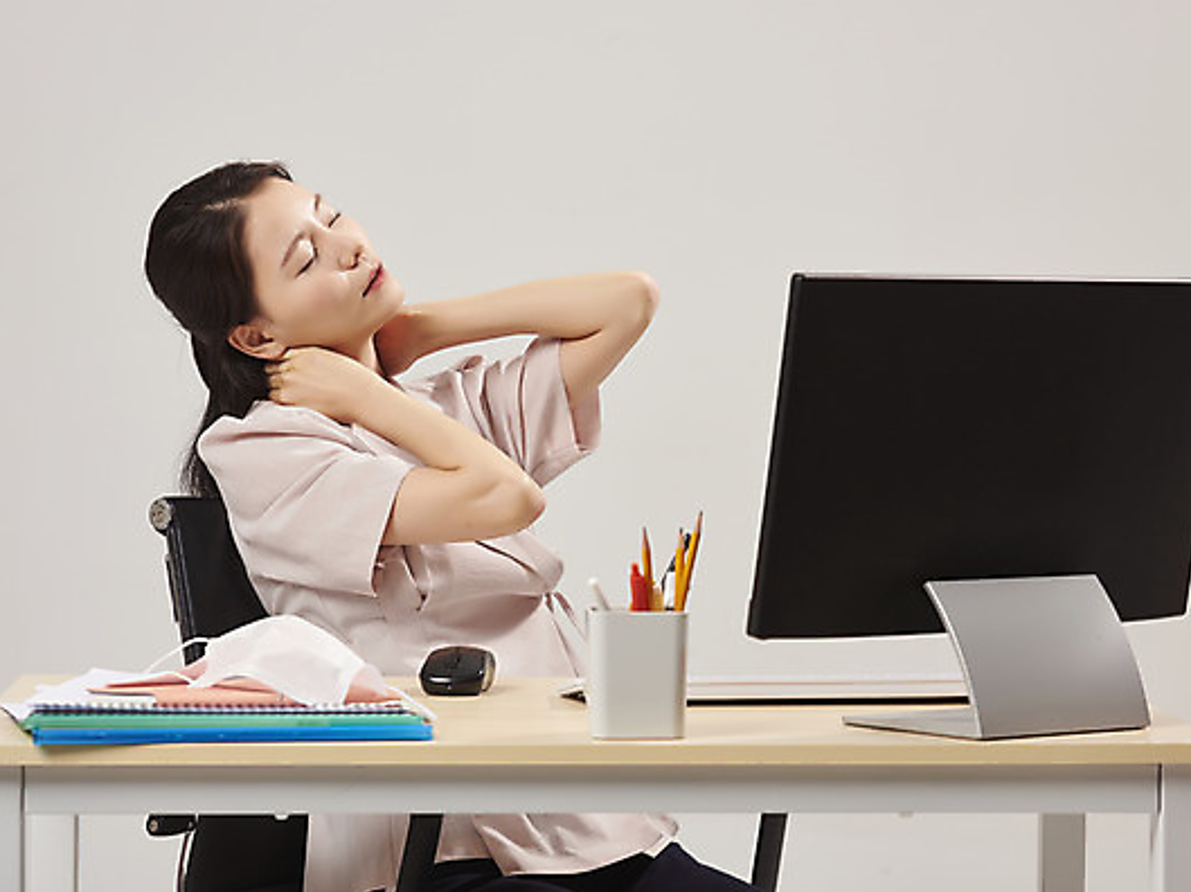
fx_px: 3748
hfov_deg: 18.1
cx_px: 591
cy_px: 446
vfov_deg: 13.6
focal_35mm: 109
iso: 125
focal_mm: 100
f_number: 5.6
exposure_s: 1/125
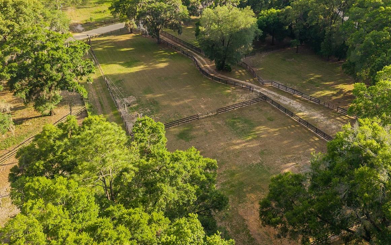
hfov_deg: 55.0
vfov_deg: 35.5
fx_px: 373
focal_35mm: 35
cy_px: 63
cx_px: 232
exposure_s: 1/2500
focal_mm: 8.67
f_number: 1.8
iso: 410
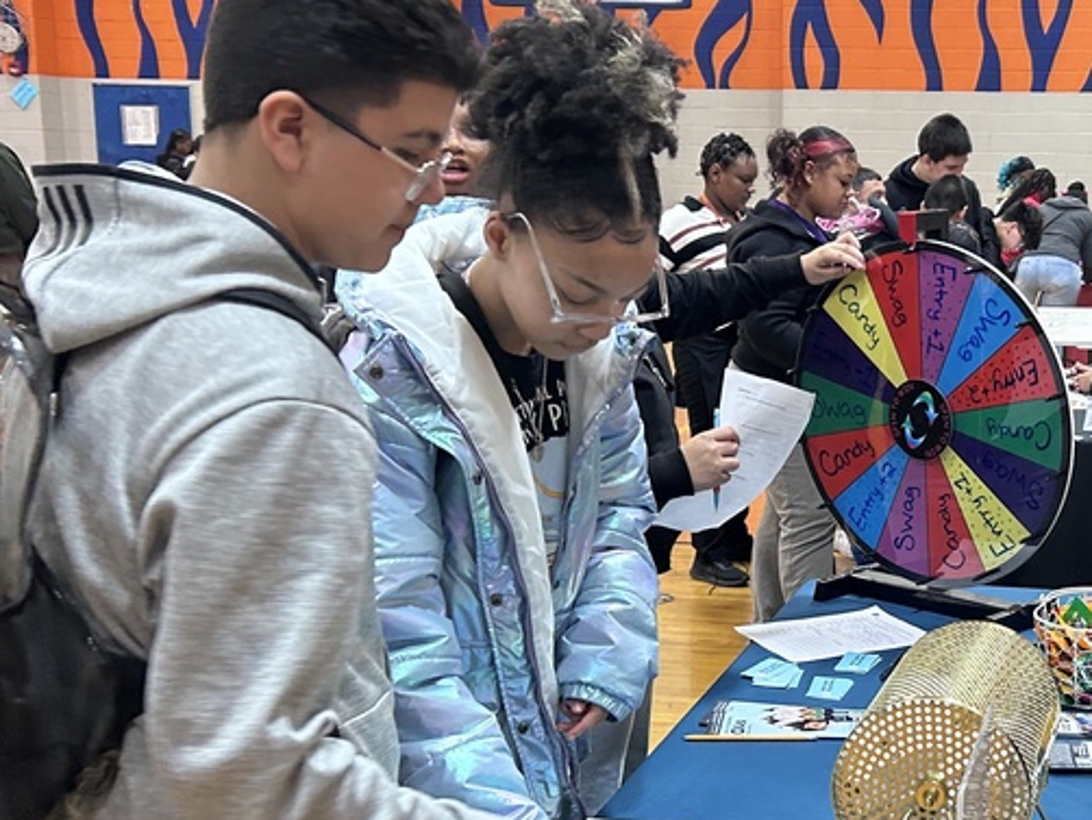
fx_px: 1673
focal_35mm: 53
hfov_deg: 34.7
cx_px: 922
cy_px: 518
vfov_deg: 27.4
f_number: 1.5
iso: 160
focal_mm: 5.7
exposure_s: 1/60
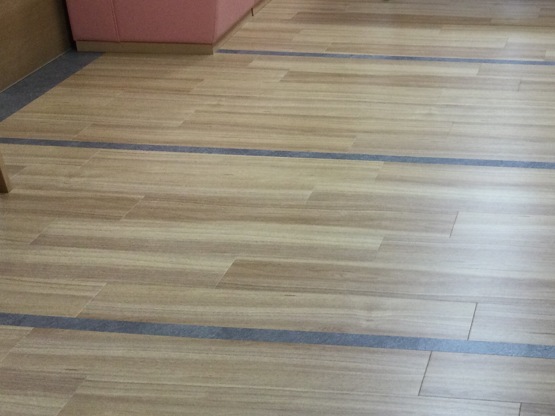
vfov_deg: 24.3
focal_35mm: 60
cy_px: 136
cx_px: 499
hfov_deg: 30.7
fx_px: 962
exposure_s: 1/30
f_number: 2.4
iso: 64
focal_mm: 3.3
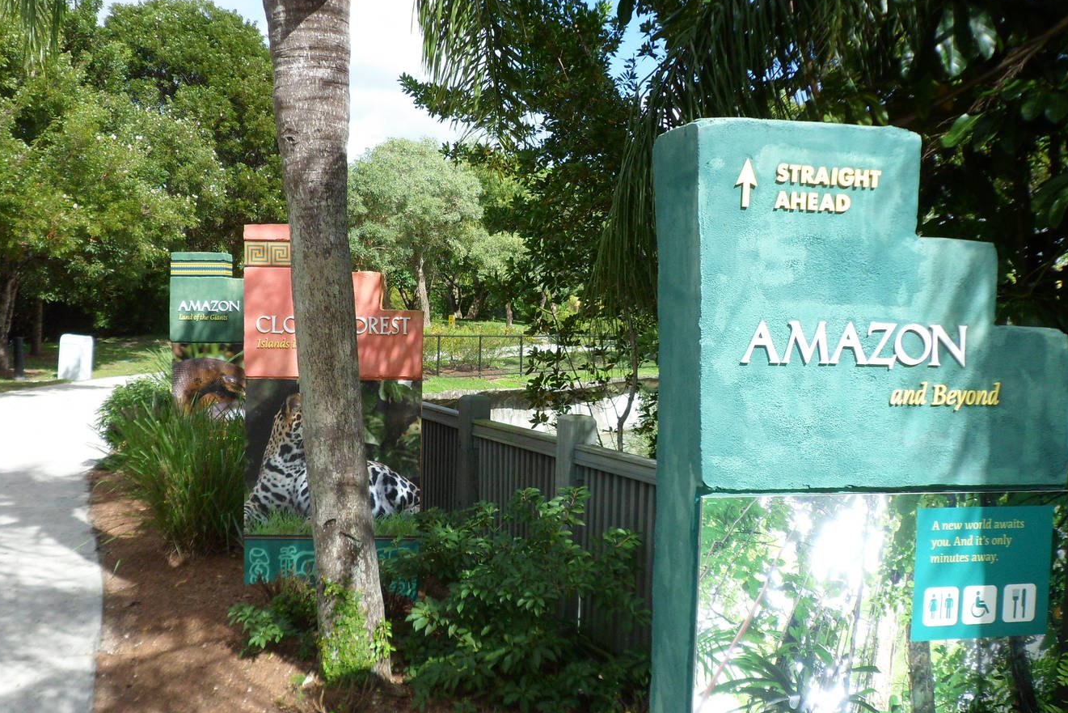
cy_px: 371
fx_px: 1009
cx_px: 488
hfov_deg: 55.7
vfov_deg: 38.9
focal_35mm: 34
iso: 80
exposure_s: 1/750
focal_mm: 4.9
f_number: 3.3
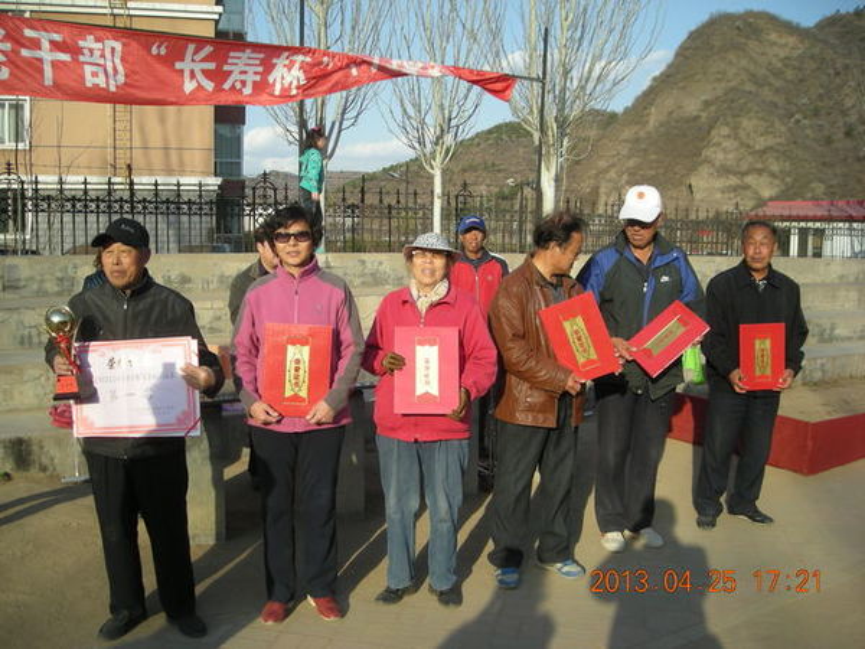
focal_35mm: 35
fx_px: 875
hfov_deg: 52.6
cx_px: 432
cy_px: 324
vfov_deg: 40.7
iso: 50
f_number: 5.7
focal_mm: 5.7
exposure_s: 1/140
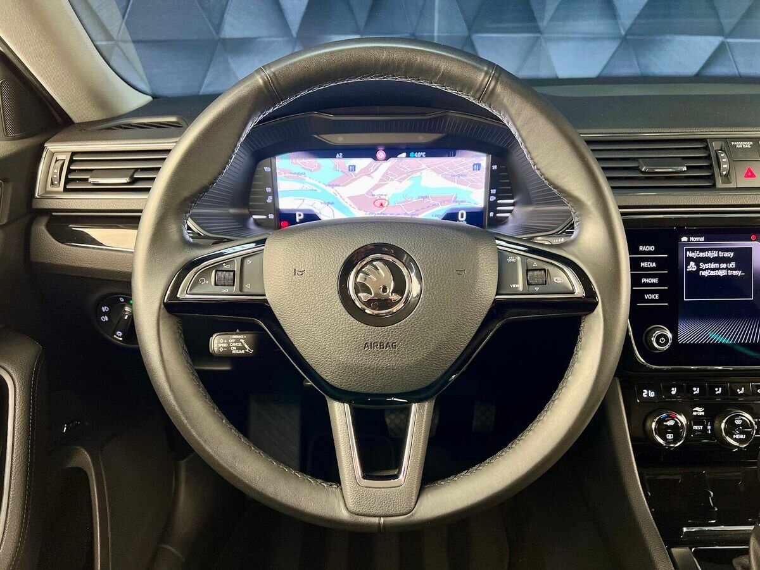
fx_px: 571
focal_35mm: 26
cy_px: 285
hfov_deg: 67.3
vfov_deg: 53.1
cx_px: 380
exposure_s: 1/84
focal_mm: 5.7
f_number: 1.5
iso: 100
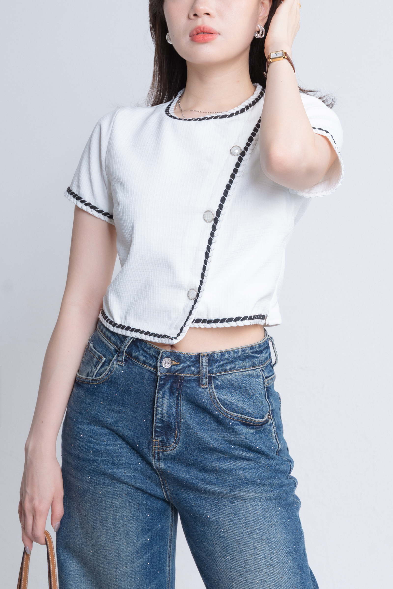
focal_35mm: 112
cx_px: 196
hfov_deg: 12.2
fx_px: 1834
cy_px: 294
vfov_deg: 18.3
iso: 100
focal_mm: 75
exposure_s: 1/100
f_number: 7.1
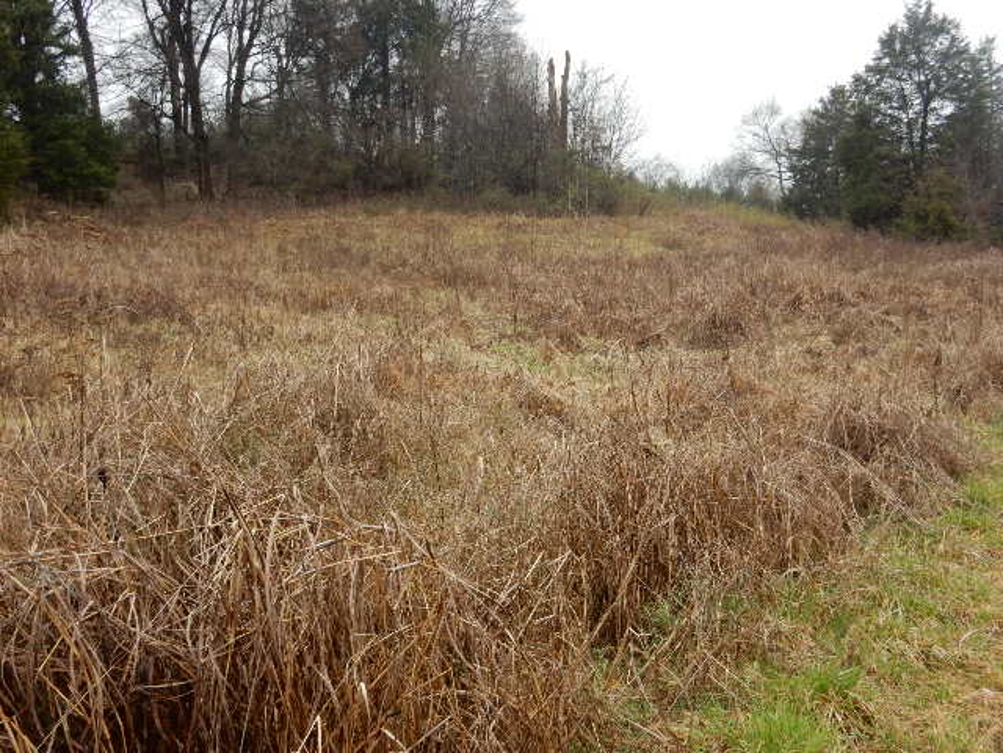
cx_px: 502
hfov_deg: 51.4
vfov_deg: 39.7
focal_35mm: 36
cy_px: 376
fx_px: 1043
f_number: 4
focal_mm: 6.4
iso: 125
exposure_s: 1/200
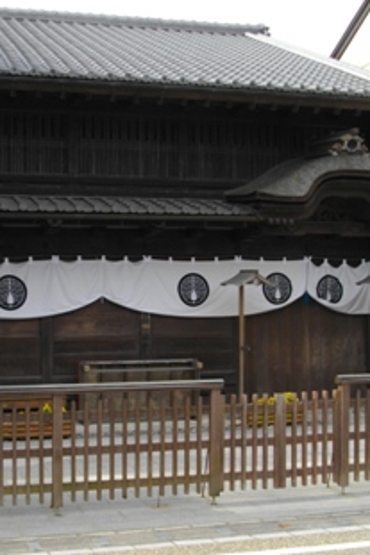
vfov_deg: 41.1
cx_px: 152
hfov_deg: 28.0
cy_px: 261
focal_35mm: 48
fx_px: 741
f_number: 2.9
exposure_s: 1/640
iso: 100
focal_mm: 5.7
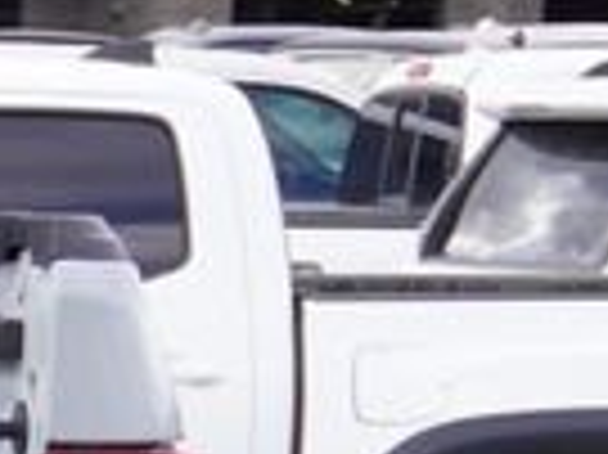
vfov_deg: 4.2
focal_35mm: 351
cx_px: -1266
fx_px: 6160
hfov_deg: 5.3
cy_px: 998
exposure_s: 1/80
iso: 100
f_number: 7.1
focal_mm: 32
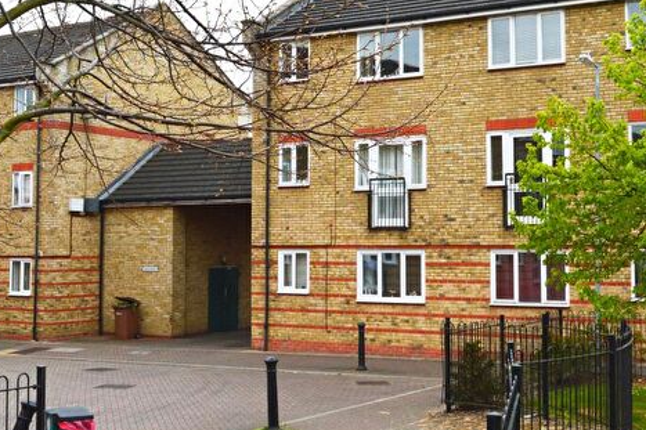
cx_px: 356
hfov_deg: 36.8
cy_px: 176
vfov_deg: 25.0
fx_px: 969
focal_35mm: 54
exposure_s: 1/400
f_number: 11
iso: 400
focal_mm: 24
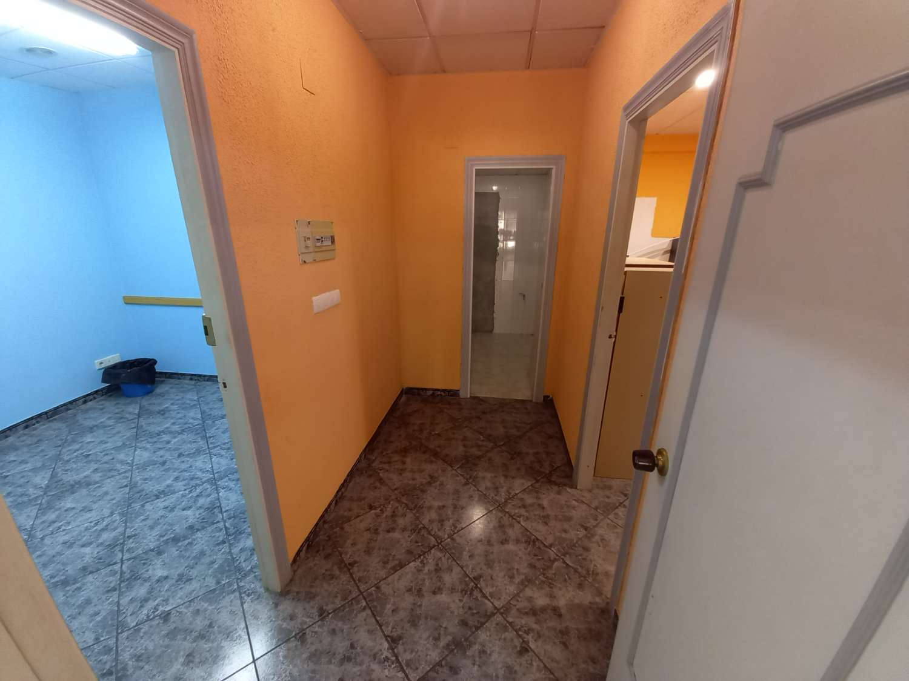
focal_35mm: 13
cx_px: 454
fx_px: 341
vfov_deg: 89.9
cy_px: 340
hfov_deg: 106.2
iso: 200
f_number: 2.2
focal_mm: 1.42
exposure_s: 1/33
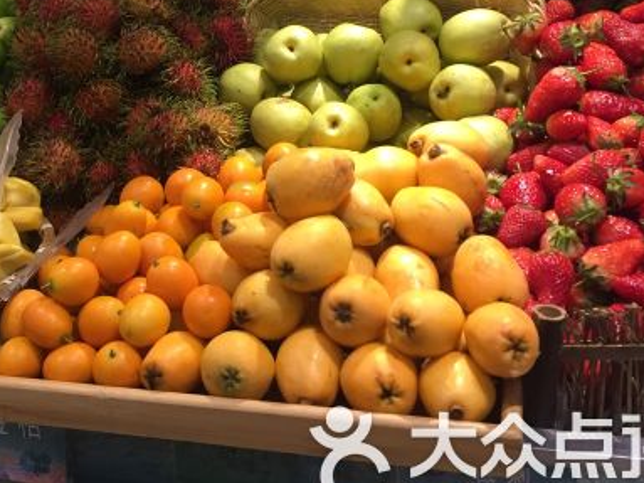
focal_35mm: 53
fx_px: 986
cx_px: 143
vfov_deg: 26.9
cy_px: 92
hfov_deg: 35.2
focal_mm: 4.15
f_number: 2.2
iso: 64
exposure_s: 1/33
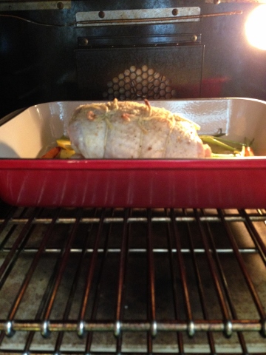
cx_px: 133
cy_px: 178
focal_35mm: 33
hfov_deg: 42.9
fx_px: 338
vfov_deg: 55.4
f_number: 2.4
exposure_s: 1/20
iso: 320
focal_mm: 4.12
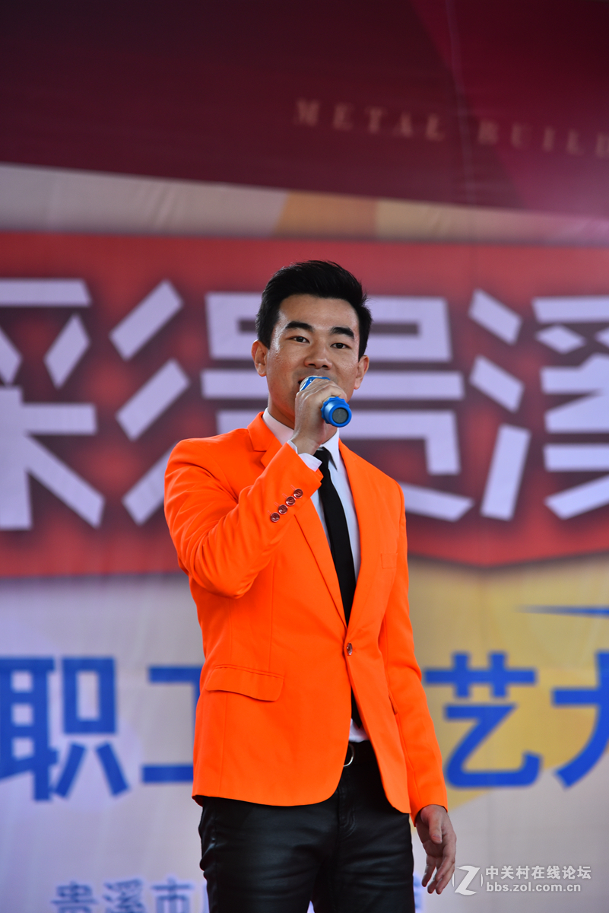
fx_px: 3042
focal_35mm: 120
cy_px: 456
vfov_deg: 17.1
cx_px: 304
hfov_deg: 11.4
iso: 320
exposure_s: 1/80
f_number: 4
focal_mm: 120
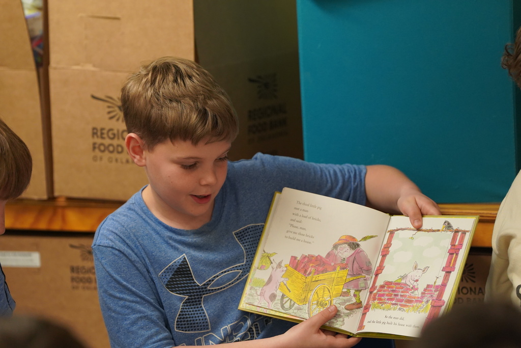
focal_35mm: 200
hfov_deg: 10.3
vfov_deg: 6.9
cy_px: 174
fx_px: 2895
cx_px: 260
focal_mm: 200
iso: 3200
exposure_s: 1/250
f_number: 4
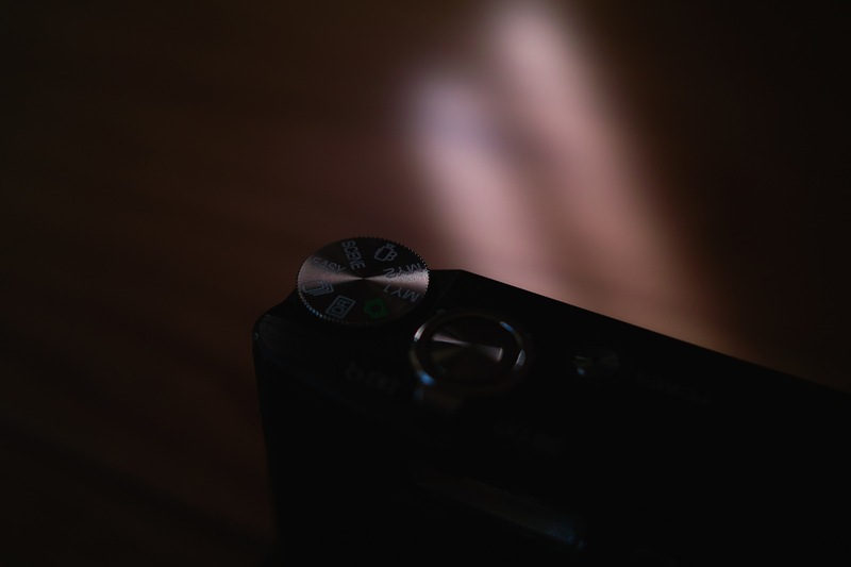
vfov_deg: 32.6
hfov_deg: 47.4
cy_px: 284
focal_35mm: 41
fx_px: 969
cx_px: 426
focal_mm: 24.2
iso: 100
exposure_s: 1/200
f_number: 2.8
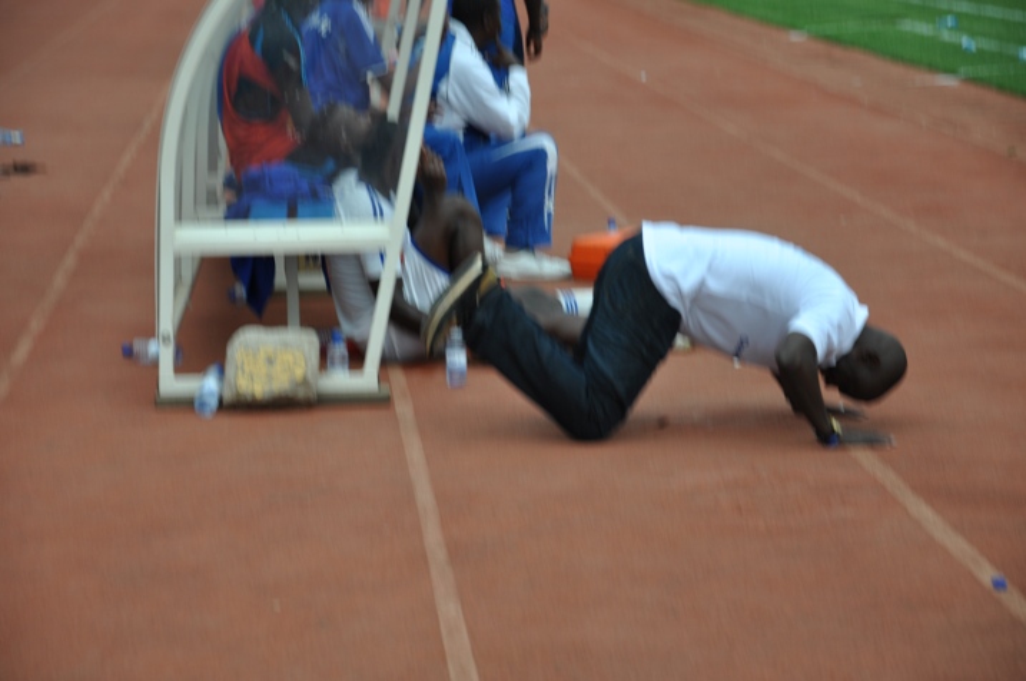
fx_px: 3629
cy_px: 340
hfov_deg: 16.1
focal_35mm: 128
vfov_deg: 10.7
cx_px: 513
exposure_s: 1/80
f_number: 5.6
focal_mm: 85
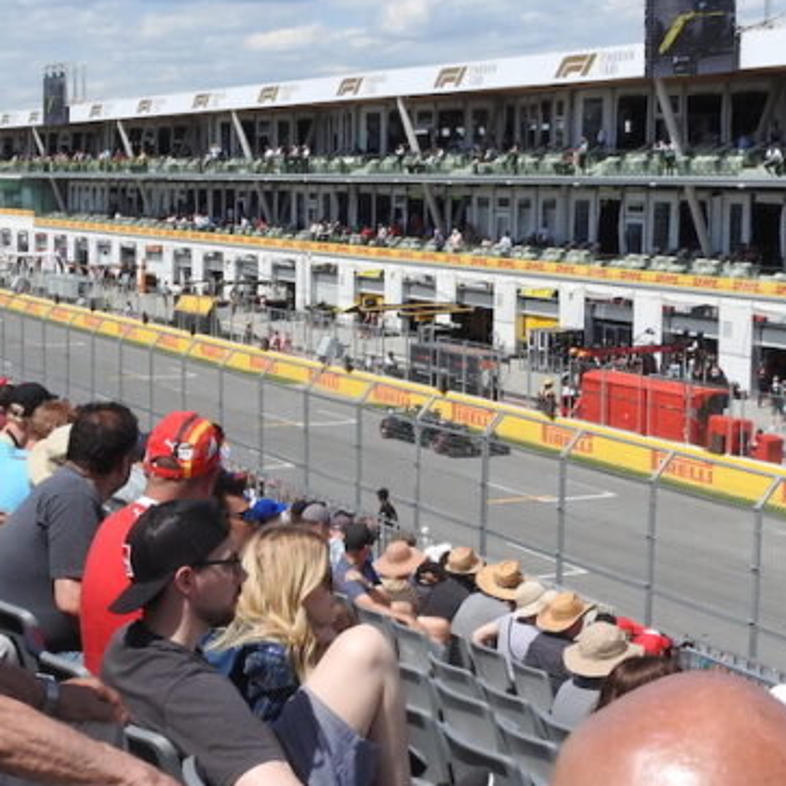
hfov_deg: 22.9
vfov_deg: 23.0
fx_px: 1927
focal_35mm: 75
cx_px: 243
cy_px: 321
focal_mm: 5.4
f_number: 4
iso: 100
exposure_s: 1/1600
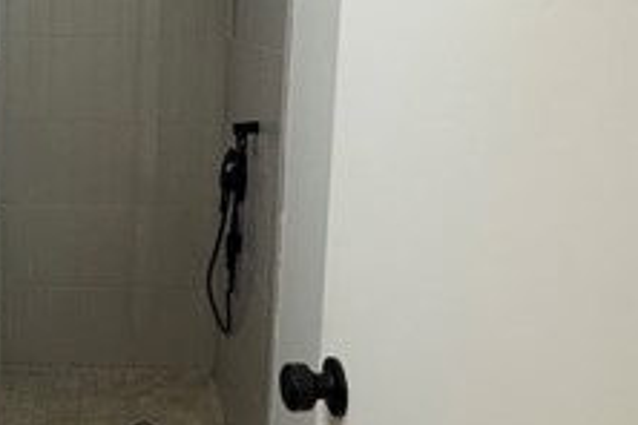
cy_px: 109
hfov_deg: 43.5
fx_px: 744
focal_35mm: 42
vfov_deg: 31.4
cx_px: 98
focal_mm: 2.22
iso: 320
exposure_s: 1/60
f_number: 2.2
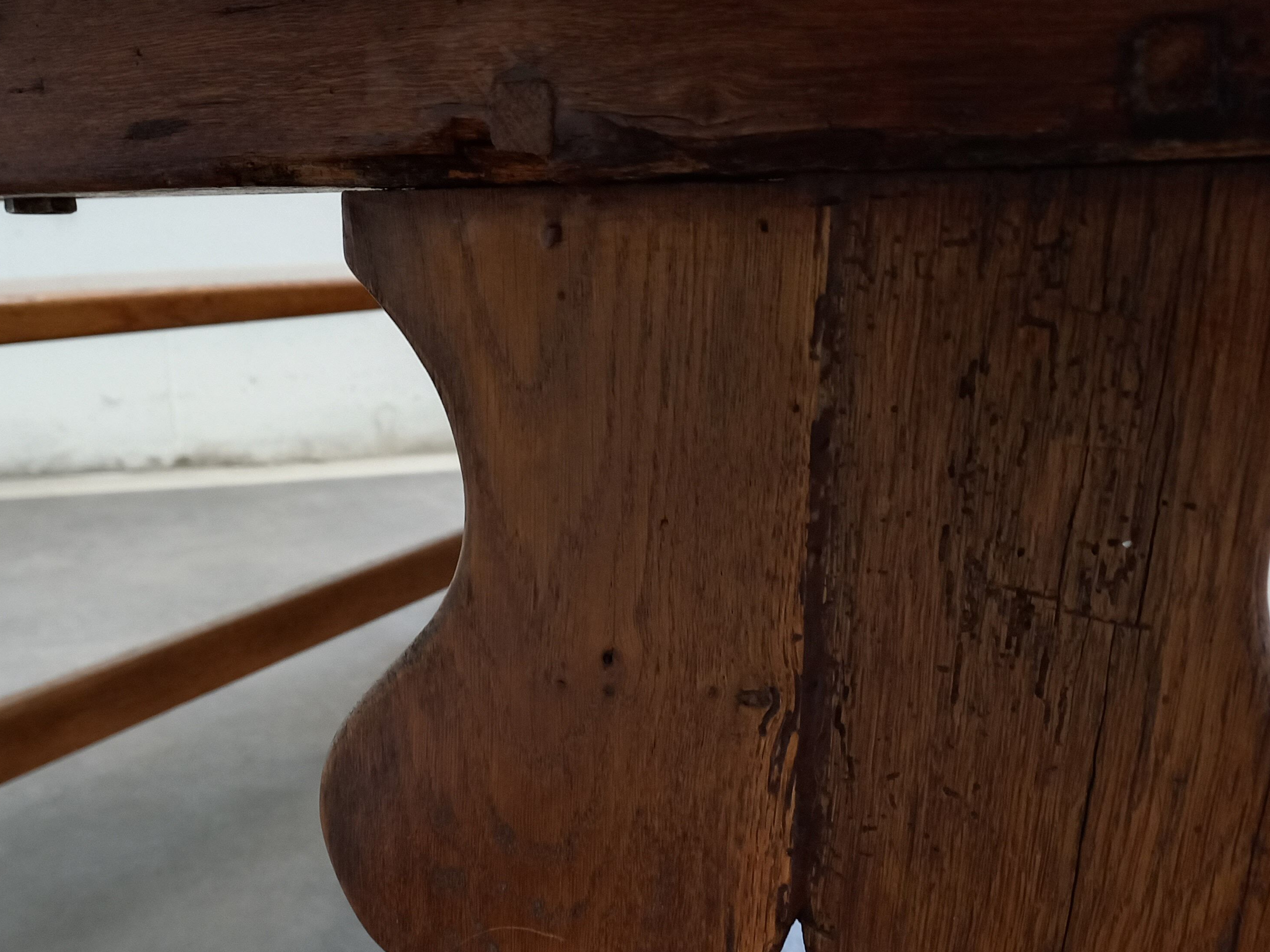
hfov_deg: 53.6
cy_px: 603
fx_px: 1247
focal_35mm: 34
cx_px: 513
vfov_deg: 41.5
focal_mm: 4.65
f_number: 1.8
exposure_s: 1/25
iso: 320
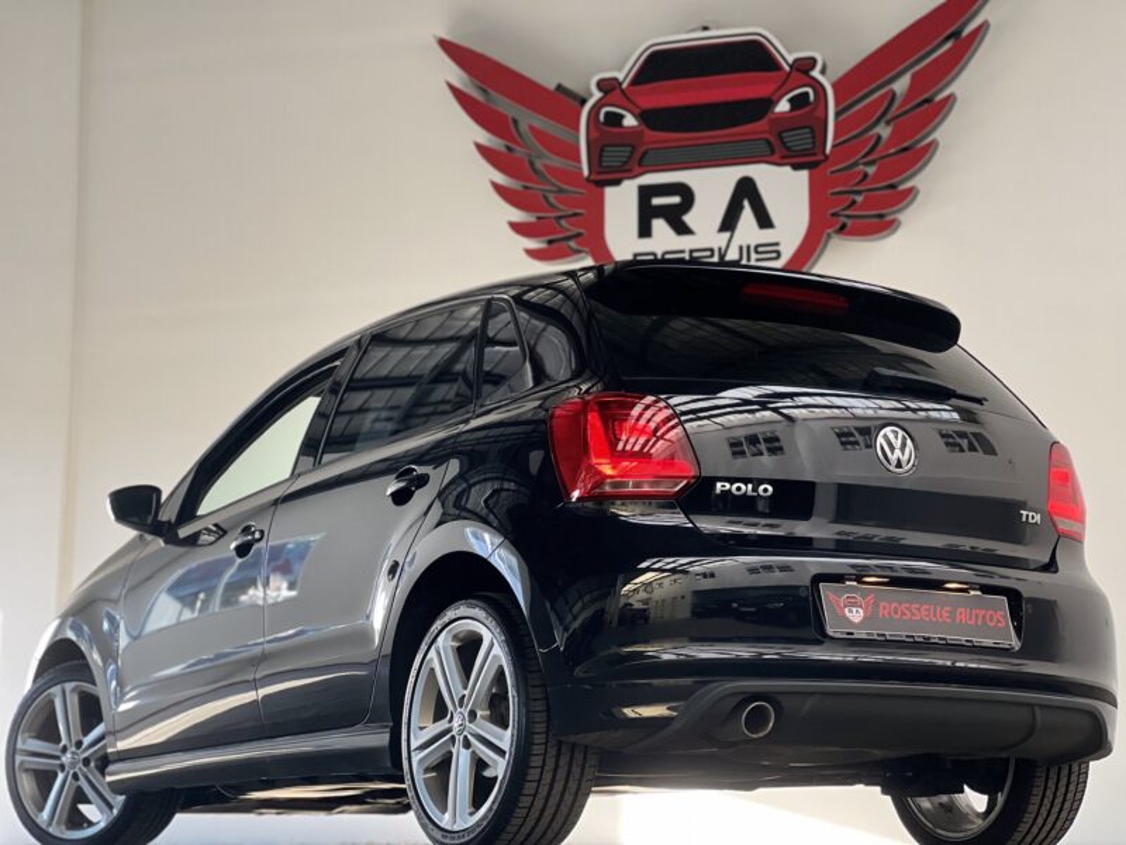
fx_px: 2505
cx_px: 563
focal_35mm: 77
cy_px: 422
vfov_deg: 19.1
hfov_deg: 25.3
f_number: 2.8
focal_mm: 9
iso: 250
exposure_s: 1/89
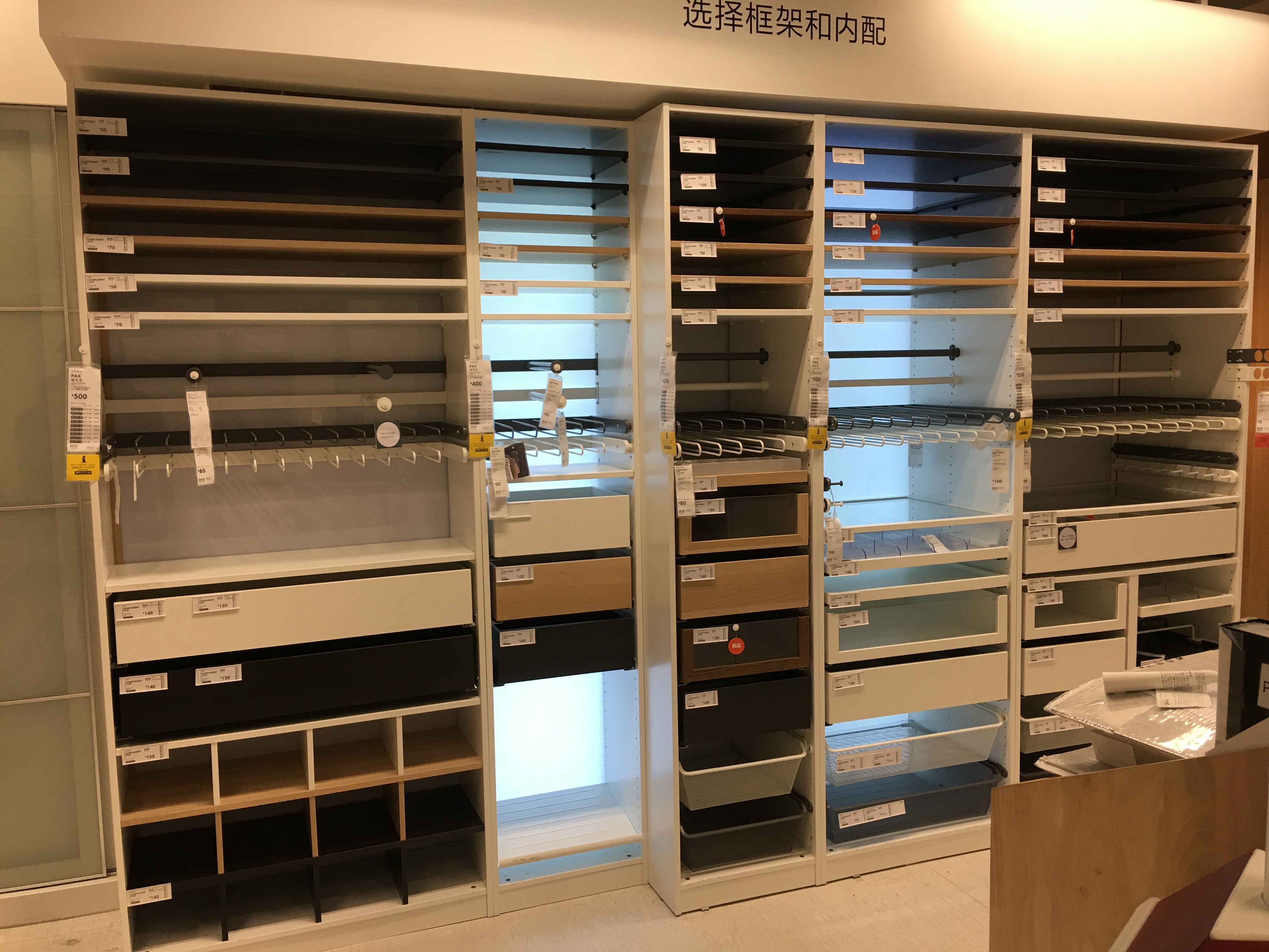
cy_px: 476
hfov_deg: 61.7
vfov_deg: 48.2
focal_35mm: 29
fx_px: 1063
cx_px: 634
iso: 32
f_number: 2.2
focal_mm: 4.15
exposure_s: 1/33
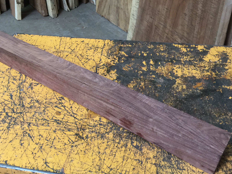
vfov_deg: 37.7
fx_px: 255
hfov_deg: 48.9
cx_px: 104
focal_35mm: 38
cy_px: 94
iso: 64
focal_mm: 4.15
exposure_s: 1/15
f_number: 2.2
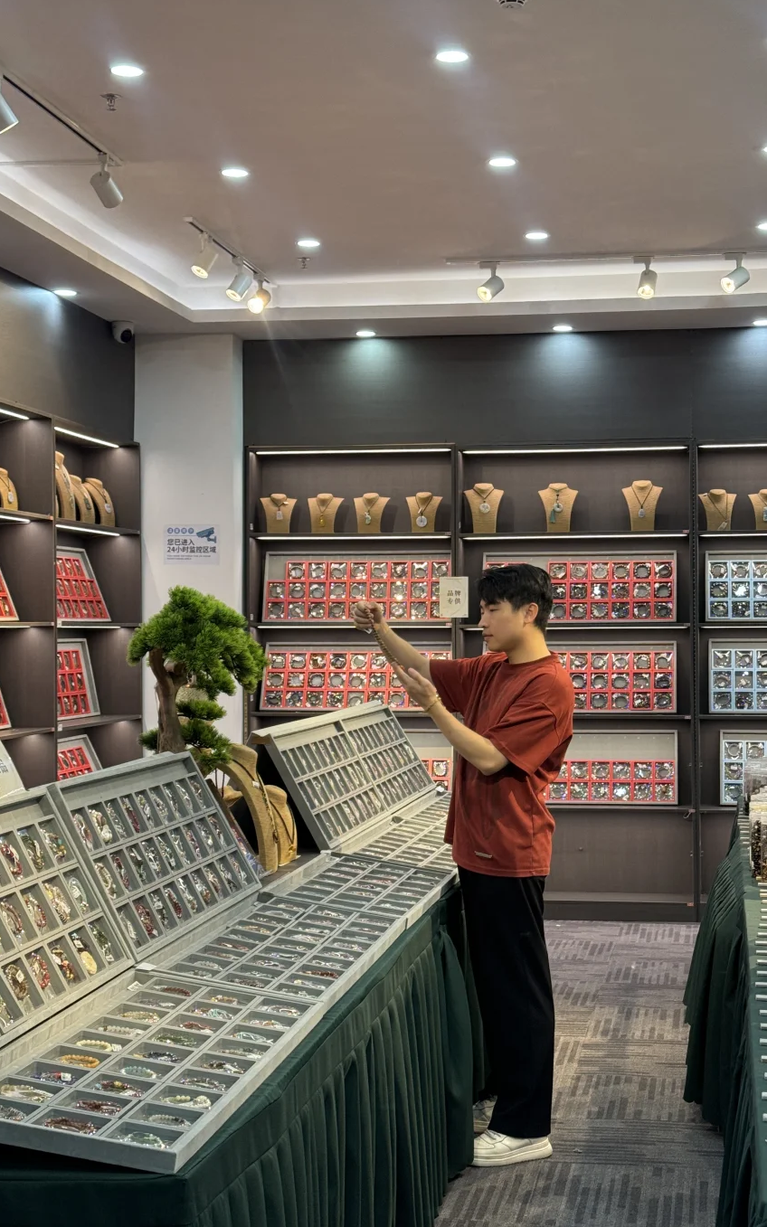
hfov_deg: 24.0
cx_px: 440
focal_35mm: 54
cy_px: 627
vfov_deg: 37.5
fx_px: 1806
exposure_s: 1/50
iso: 80
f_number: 1.78
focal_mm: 6.76
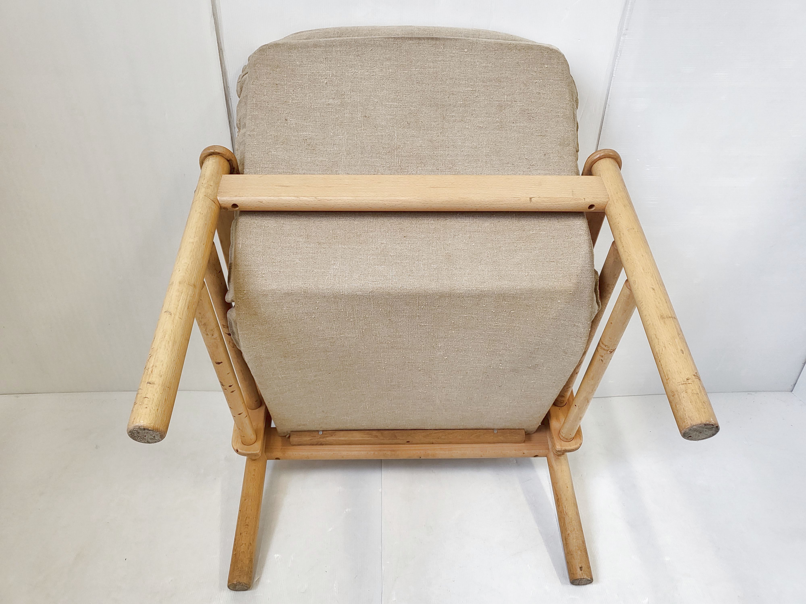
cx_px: 403
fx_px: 605
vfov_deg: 53.1
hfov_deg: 67.3
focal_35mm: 26
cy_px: 302
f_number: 1.8
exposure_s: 1/100
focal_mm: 4.25
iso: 200
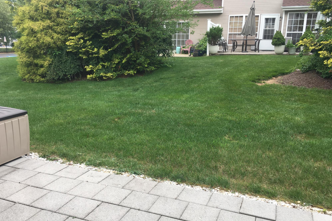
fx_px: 286
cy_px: 119
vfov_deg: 42.3
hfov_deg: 60.3
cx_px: 162
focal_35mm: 31
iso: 25
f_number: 2.2
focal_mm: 4.15
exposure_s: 1/120
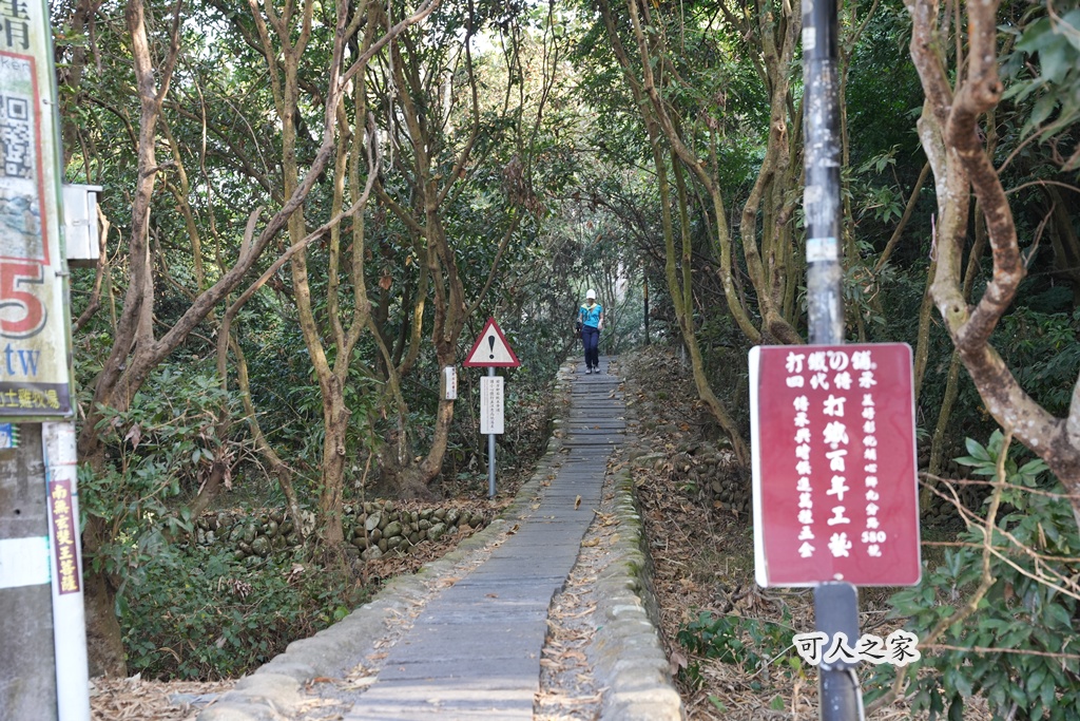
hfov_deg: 40.0
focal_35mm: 50
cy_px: 360
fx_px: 1485
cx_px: 540
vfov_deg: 27.3
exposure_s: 1/125
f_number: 4
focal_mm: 49.5
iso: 640
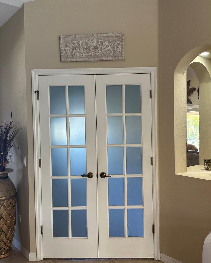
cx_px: 132
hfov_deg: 45.4
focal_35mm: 32
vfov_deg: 55.7
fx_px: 250
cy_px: 132
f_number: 1.78
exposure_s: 1/60
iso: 200
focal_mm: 6.86
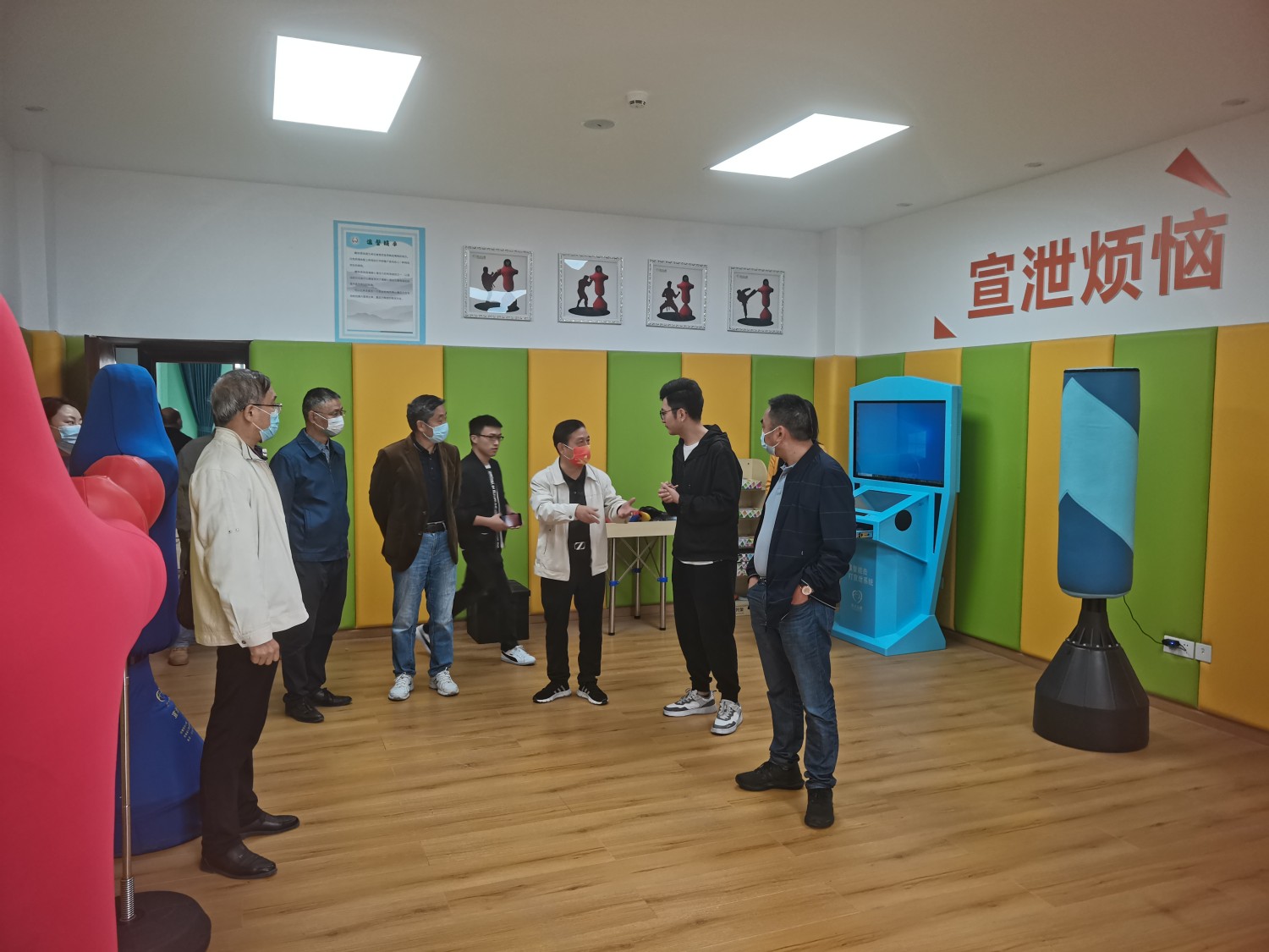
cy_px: 476
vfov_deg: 53.1
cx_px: 634
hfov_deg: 67.3
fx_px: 953
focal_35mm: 26
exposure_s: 1/100
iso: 80
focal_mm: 5.58
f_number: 1.8
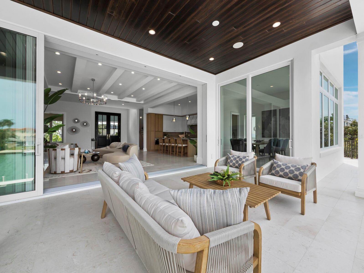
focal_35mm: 14
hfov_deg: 102.0
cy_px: 136
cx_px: 182
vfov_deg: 85.7
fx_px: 147
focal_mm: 7
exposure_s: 1/100
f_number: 11
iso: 400
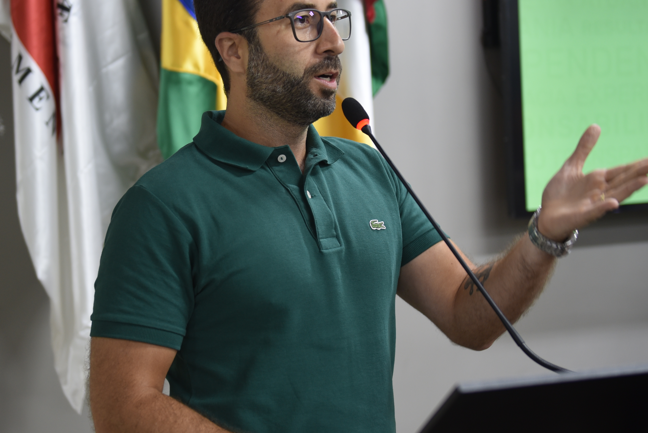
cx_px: 274
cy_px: 210
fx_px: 1315
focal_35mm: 73
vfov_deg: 18.7
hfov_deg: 27.7
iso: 400
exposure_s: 1/40
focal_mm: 44
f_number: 2.8
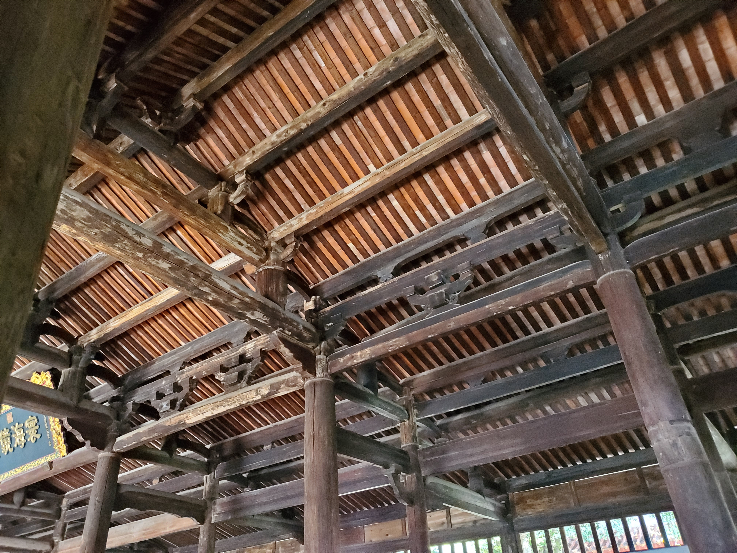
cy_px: 276
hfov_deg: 67.3
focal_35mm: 26
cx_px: 368
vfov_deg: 53.1
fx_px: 554
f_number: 1.5
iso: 800
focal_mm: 4.3
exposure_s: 1/50
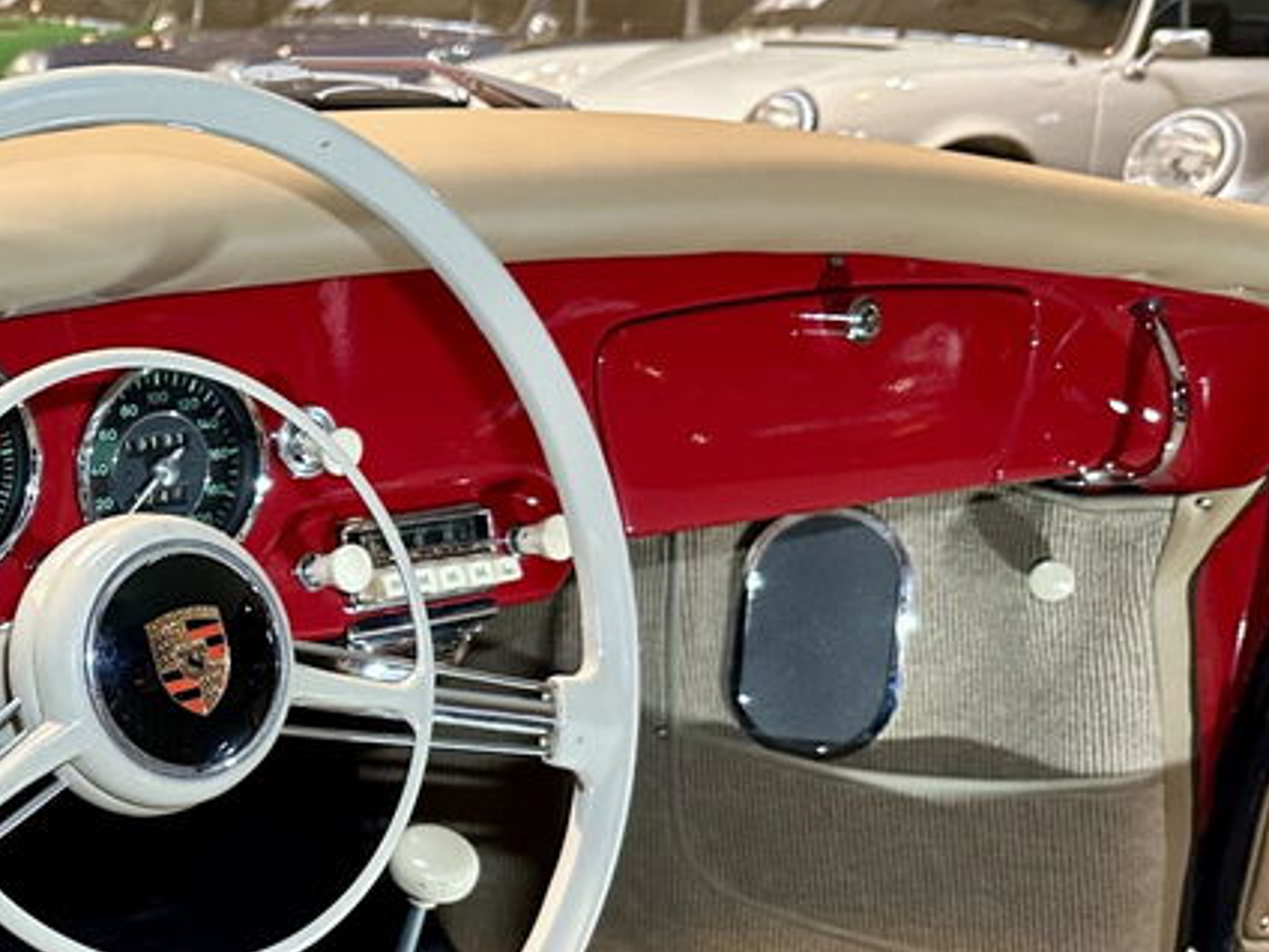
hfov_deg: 30.1
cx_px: -96
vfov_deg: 25.1
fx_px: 2126
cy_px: 617
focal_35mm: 58
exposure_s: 1/50
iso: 500
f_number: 1.78
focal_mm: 6.86
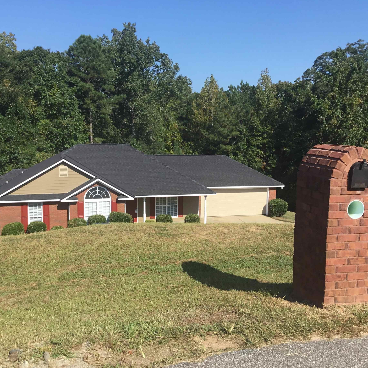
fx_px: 445
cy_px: 185
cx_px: 183
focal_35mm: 37
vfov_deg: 44.9
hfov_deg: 44.9
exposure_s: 1/1045
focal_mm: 3.3
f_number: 2.4
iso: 25
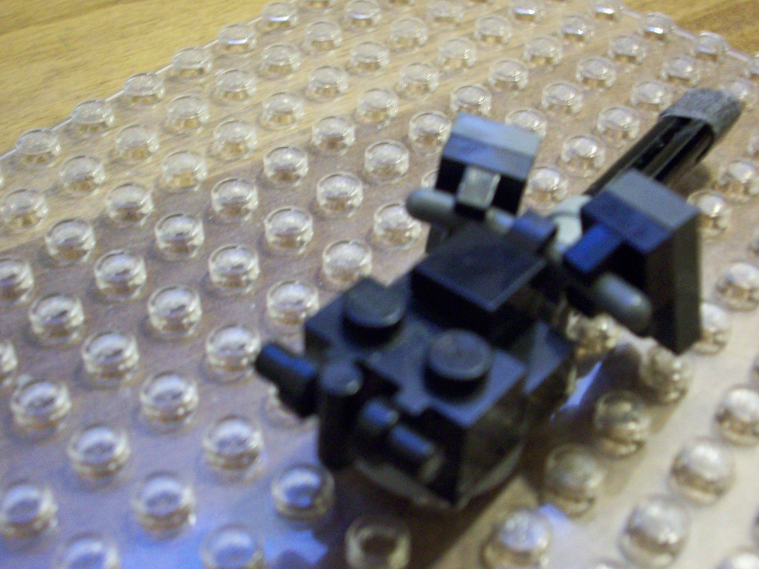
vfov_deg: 30.8
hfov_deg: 40.4
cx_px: 362
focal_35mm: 47
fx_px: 1030
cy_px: 324
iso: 200
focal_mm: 6.2
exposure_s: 1/8
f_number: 2.8
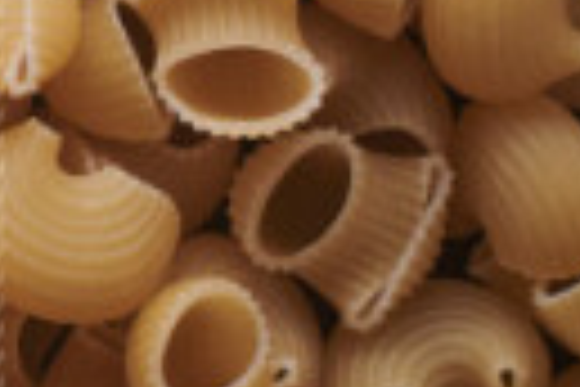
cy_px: -270
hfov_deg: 6.1
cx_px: -1120
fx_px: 5010
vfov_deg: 4.4
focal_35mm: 311
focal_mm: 50
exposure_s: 1/100
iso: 160
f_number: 8
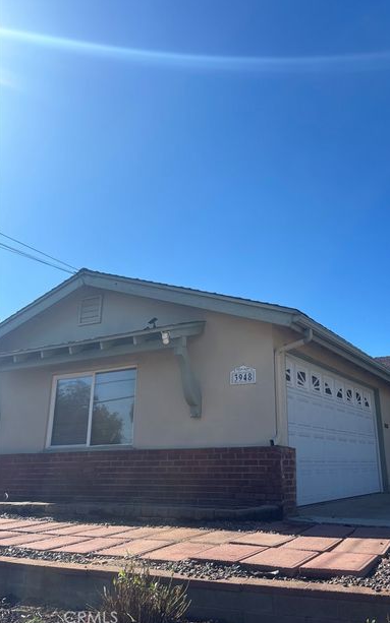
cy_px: 288
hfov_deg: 41.4
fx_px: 510
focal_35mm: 30
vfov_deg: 62.8
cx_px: 249
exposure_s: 1/3021
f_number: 1.6
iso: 50
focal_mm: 5.96
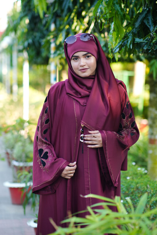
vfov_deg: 24.2
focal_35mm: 84
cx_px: 78
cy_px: 118
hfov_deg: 16.3
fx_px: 549
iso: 250
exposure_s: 1/500
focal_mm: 56
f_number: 1.4
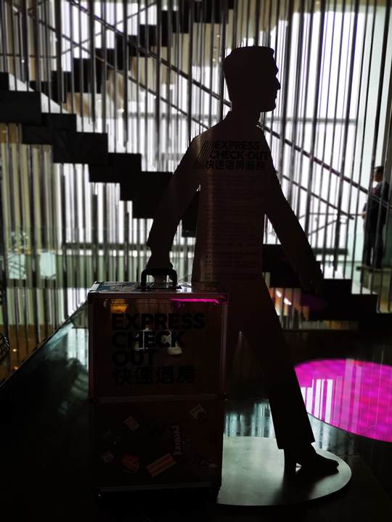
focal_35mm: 27
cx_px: 196
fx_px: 408
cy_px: 261
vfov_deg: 65.3
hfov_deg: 51.4
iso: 250
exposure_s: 1/120
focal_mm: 3.95
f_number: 4
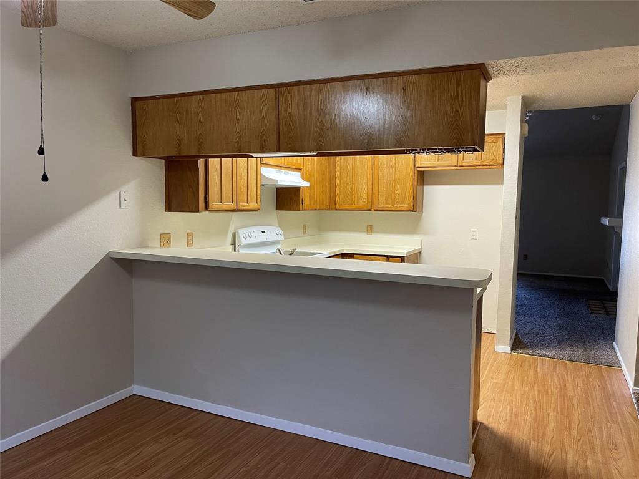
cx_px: 320
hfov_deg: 69.4
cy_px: 240
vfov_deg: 54.9
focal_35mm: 25
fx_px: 461
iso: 250
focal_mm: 5.1
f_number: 1.6
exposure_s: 1/60
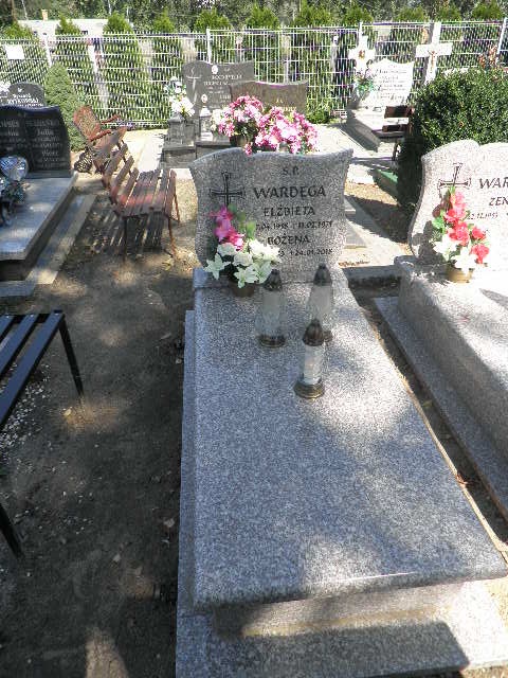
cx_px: 254
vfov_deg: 71.6
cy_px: 339
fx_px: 470
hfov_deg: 56.8
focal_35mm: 24
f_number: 3.3
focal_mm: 4.3
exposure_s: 1/400
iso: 64
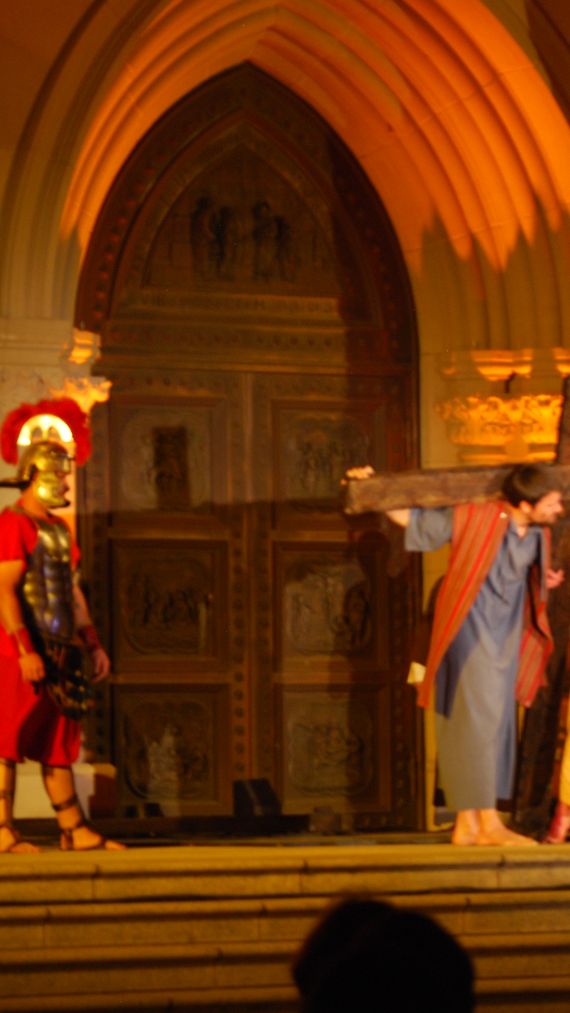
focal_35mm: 217
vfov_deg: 9.9
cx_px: 635
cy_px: 508
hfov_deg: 5.6
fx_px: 5831
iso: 400
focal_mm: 92
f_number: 5.6
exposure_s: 1/8
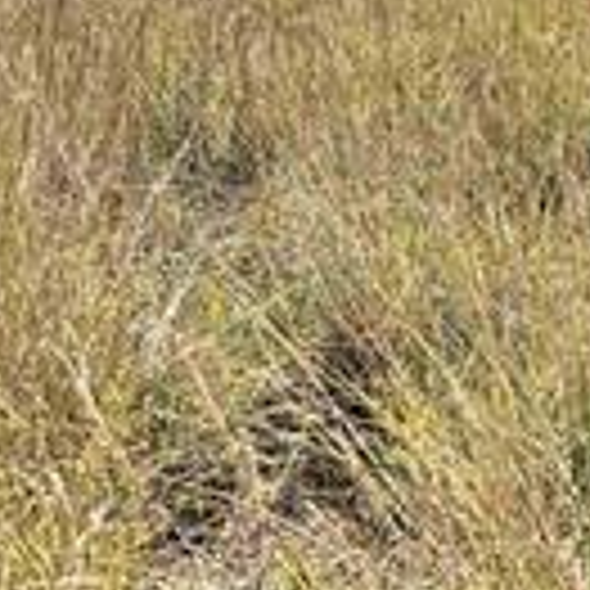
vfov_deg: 14.7
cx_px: 1306
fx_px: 2005
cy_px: -473
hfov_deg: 13.4
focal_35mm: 104
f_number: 1.78
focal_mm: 6.76
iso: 80
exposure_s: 1/3145
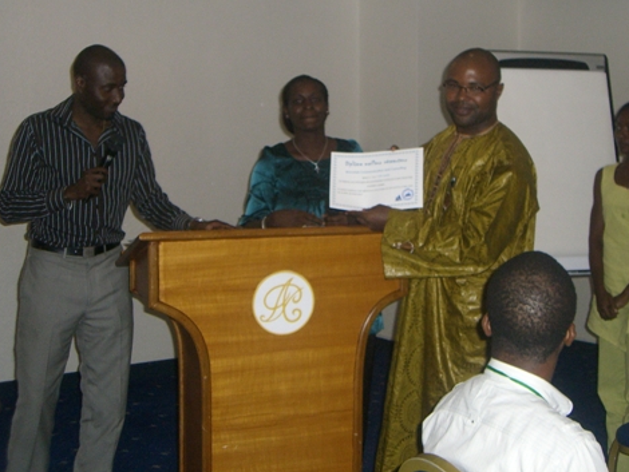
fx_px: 1091
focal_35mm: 60
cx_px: 371
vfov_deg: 24.4
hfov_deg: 32.1
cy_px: 178
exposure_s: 1/60
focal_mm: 7.6
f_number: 3
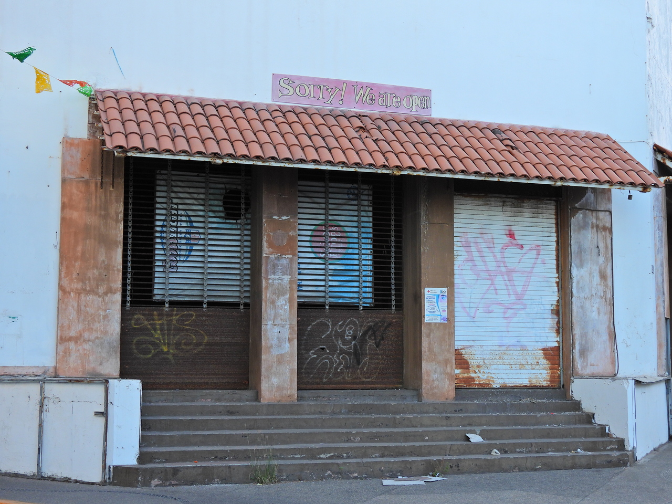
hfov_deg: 34.9
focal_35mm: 55
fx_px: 1068
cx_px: 336
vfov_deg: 26.6
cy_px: 252
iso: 100
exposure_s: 1/160
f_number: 3.5
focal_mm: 9.8
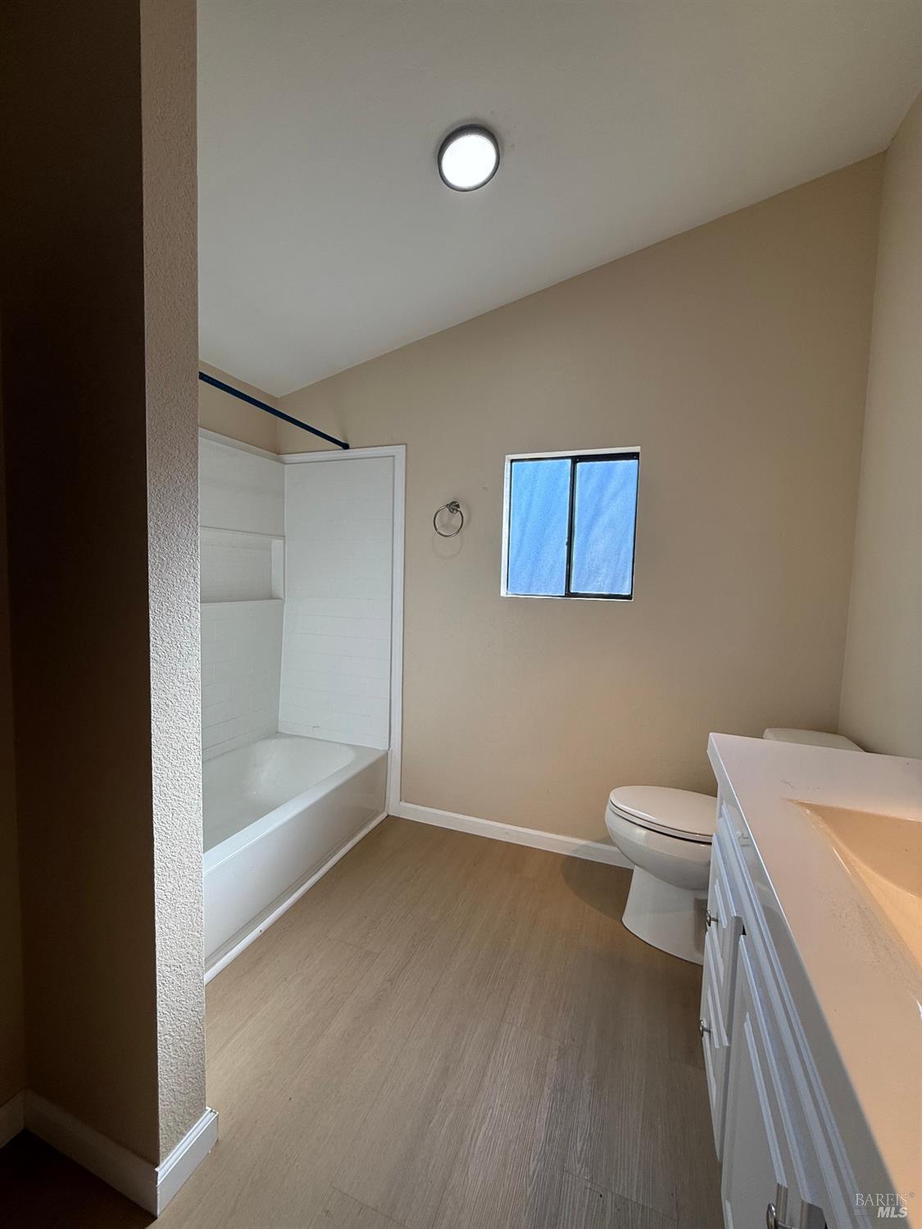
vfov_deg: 102.1
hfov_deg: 85.7
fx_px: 497
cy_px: 614
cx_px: 461
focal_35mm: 14
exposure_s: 1/156
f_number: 2.2
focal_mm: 2.22
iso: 64
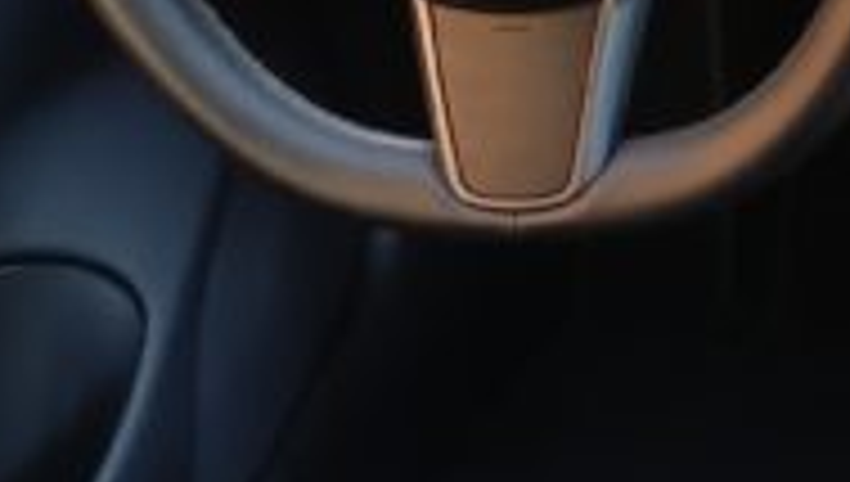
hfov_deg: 18.6
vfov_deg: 11.5
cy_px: 212
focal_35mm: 106
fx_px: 2393
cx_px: 1138
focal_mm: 5.27
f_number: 1.7
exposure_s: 1/50
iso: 164
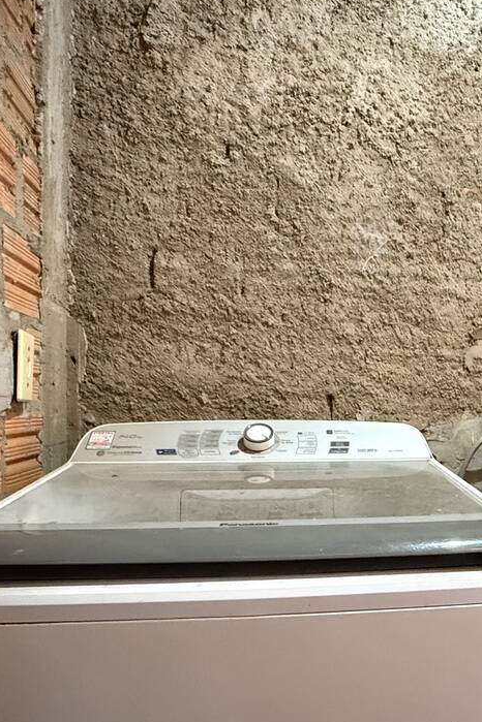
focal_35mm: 30
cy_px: 411
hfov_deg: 42.3
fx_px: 602
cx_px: 360
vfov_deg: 61.7
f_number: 2.2
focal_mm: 2.22
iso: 1000
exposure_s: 1/40
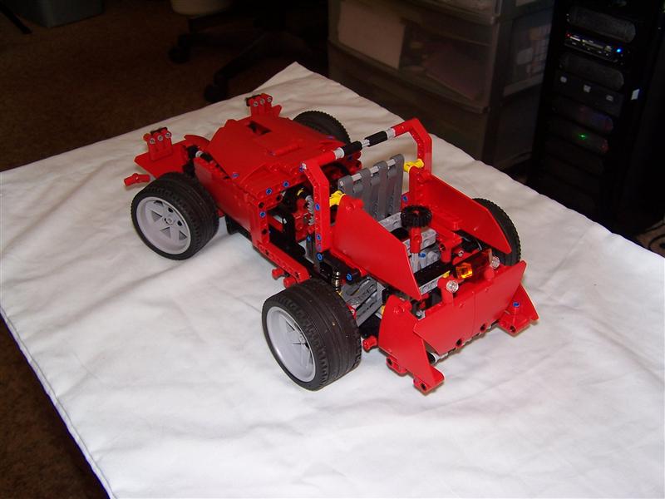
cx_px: 332
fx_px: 730
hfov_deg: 49.0
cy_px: 250
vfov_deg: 37.7
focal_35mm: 38
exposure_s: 1/60
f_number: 2.8
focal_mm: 6.3
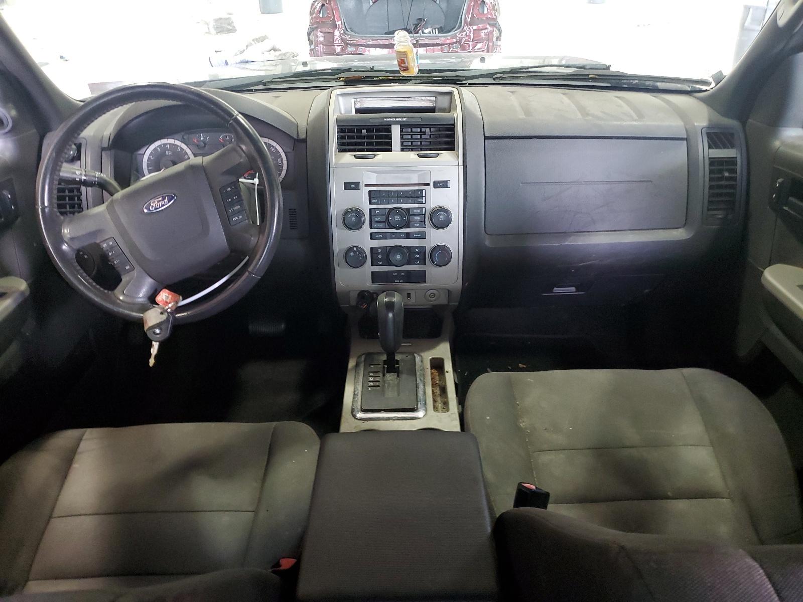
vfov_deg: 53.1
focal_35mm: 26
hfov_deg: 67.3
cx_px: 402
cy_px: 301
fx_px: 603
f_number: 1.5
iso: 305
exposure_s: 1/40
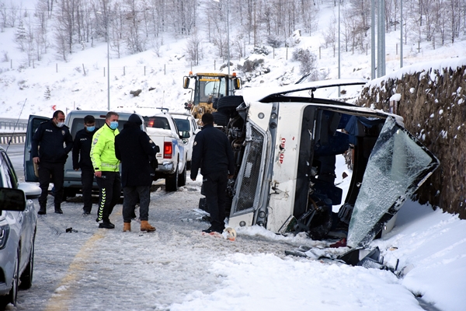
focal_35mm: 174
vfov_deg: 7.9
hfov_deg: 11.8
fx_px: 2252
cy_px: 156
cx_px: 233
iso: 1600
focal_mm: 116
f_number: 9
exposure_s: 1/1250
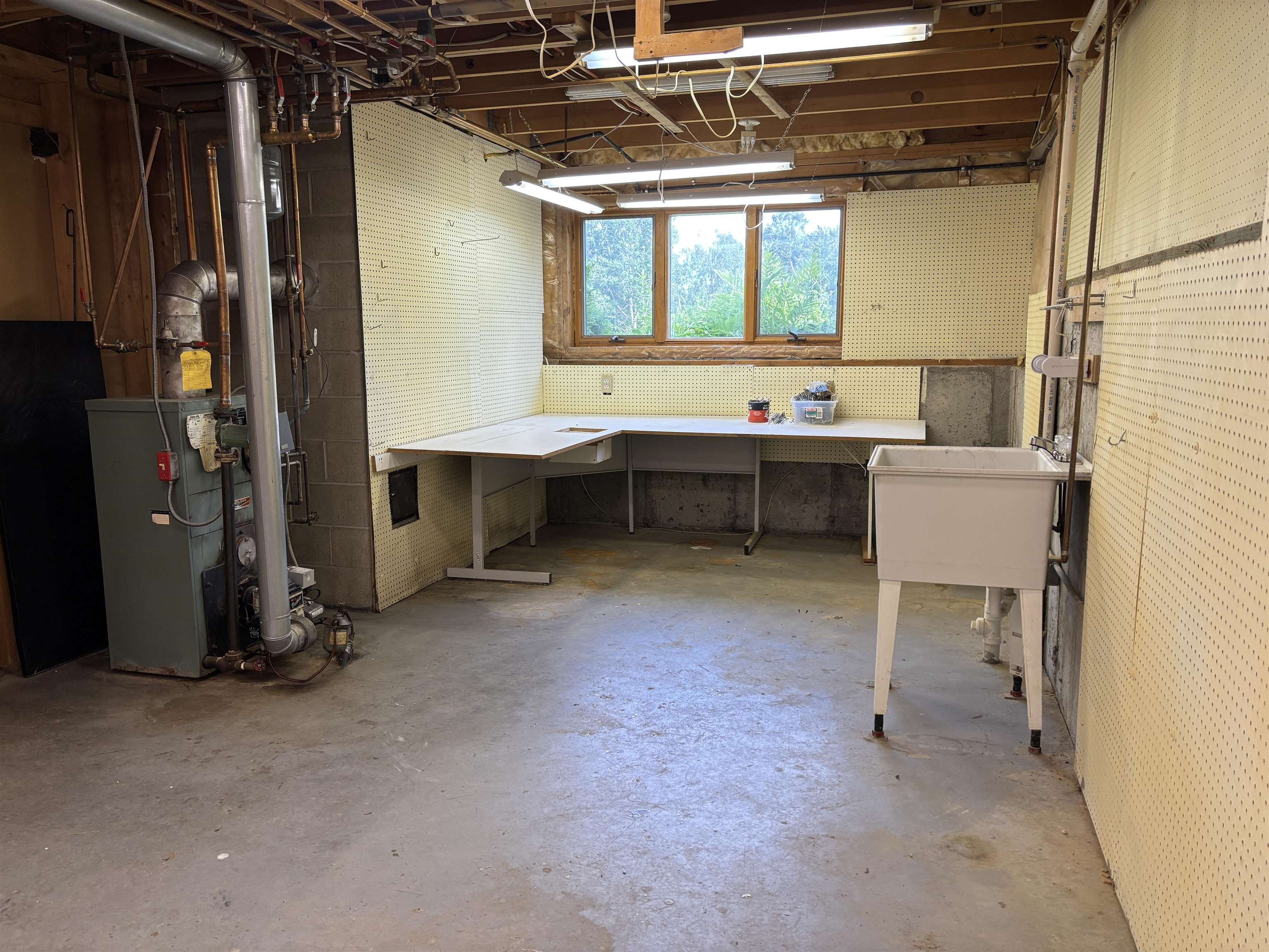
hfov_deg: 67.3
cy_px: 476
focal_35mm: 26
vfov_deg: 53.1
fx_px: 953
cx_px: 634
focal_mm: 5.96
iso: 100
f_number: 1.6
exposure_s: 1/120
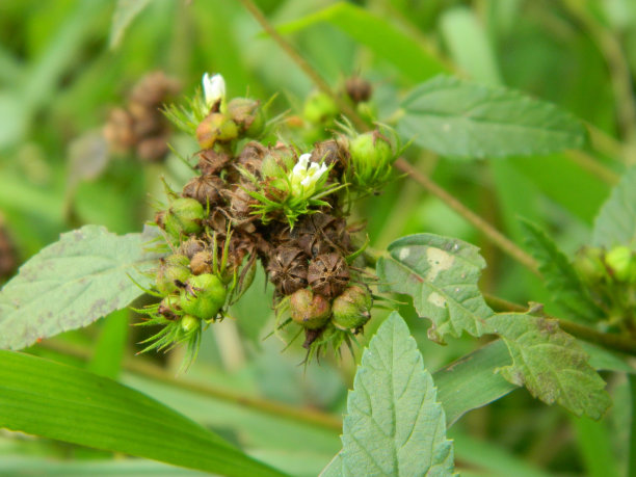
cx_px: 318
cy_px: 238
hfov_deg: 19.1
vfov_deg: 14.4
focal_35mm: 103
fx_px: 1892
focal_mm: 18.6
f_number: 4.5
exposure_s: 1/50
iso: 160
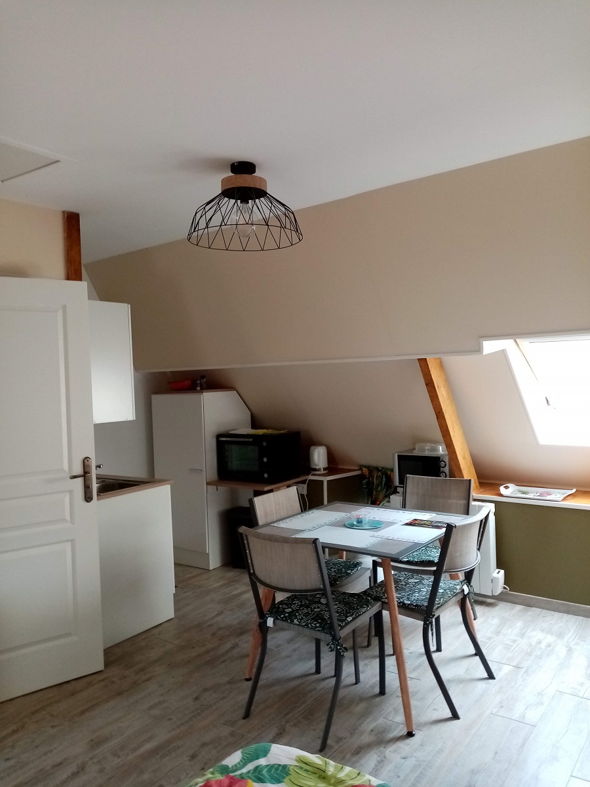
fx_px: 591
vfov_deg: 67.3
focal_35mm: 26
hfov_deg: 53.1
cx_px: 295
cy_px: 394
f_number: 1.8
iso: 180
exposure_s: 1/33.3
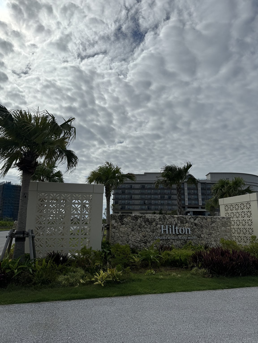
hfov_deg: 56.8
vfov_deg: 71.6
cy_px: 172
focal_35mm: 24
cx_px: 129
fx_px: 239
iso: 64
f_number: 1.78
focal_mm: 6.76
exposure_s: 1/20000
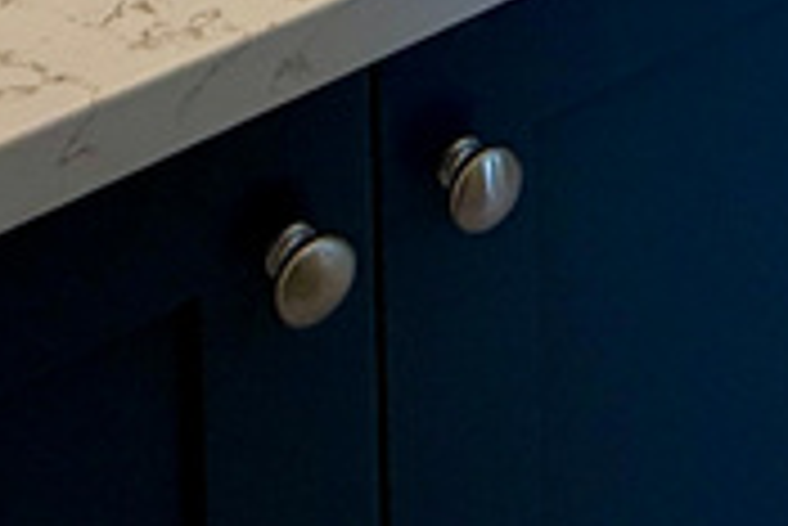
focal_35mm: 85
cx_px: 964
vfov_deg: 10.9
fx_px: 1862
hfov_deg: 22.0
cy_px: -1030
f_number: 2.2
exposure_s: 1/245
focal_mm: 2.22
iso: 64
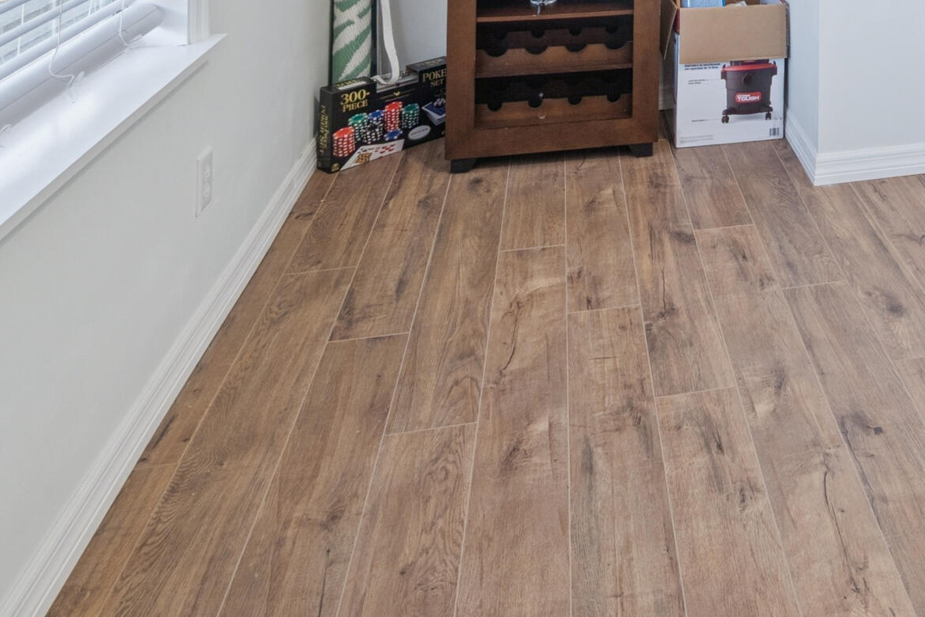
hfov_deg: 47.8
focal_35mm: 36
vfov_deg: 32.0
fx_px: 925
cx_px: 827
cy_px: -82
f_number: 8
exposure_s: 1/20
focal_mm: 14
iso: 400
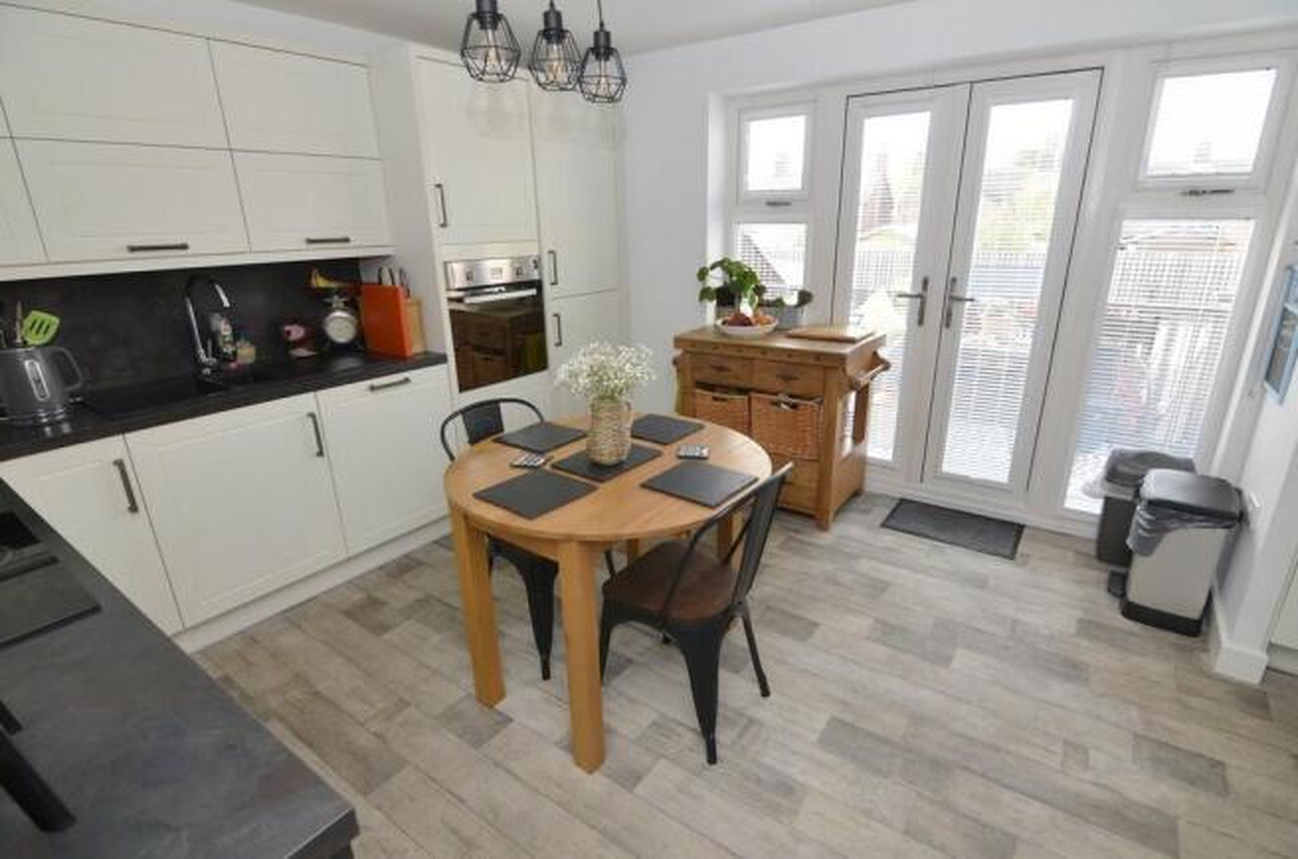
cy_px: 430
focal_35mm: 16
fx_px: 593
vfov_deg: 71.8
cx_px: 649
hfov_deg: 95.1
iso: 800
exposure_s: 1/60
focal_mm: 11
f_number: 5.6
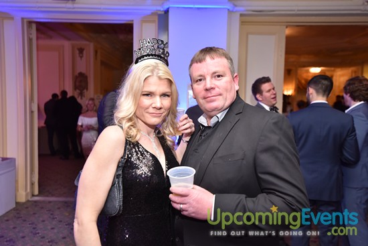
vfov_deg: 43.6
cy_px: 123
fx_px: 307
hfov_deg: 61.9
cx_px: 184
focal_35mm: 30
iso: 2000
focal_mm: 30
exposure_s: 1/160
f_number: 3.2
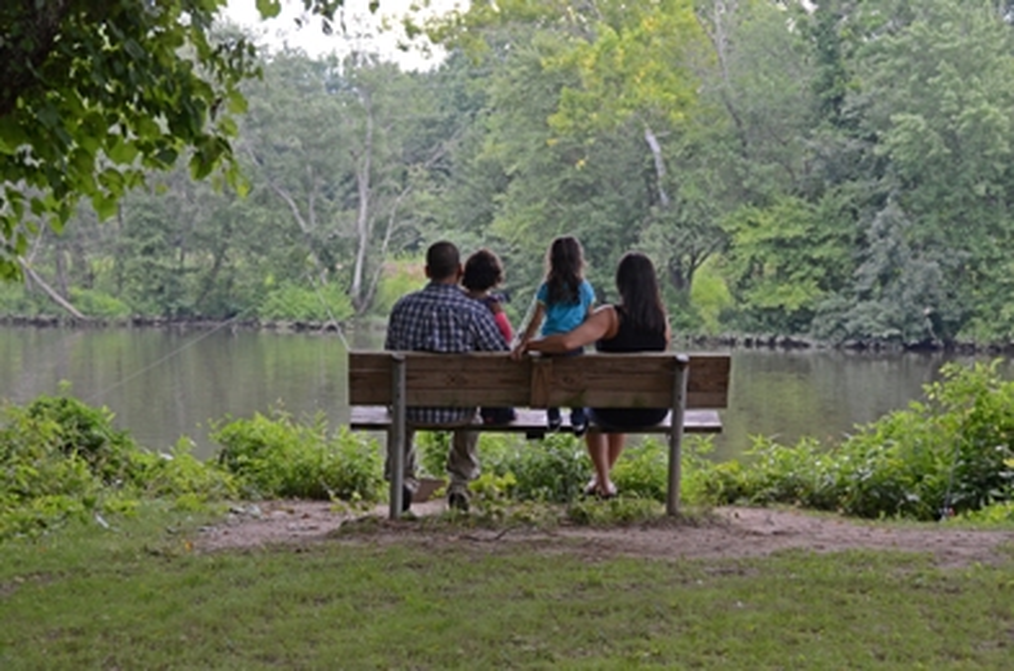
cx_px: 507
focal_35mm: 72
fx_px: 2023
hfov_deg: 28.1
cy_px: 336
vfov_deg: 18.8
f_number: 6.3
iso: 400
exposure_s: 1/160
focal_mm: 48
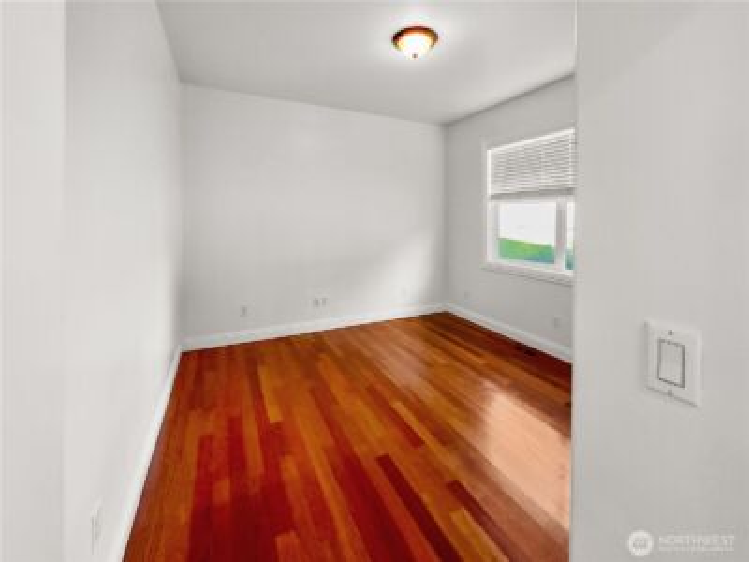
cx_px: 374
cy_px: 281
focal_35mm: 14
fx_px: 303
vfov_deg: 85.7
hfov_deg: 102.1
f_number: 2.2
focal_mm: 2.22
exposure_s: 1/60
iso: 320
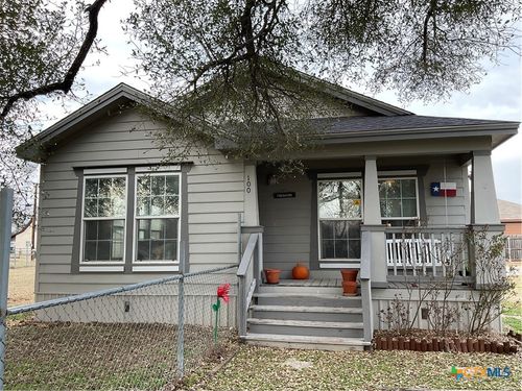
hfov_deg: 61.7
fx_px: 437
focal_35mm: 29
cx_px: 261
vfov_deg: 48.2
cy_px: 196
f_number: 1.8
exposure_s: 1/122
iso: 25
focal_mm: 3
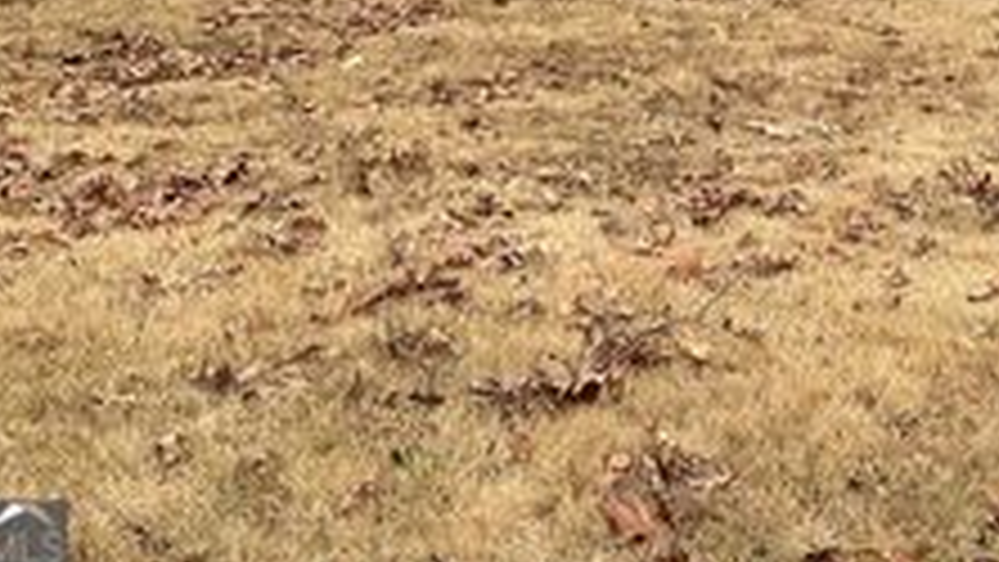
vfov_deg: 15.8
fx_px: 1881
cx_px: 940
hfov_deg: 28.3
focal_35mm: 71
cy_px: -259
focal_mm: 3
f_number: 1.8
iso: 25
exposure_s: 1/403
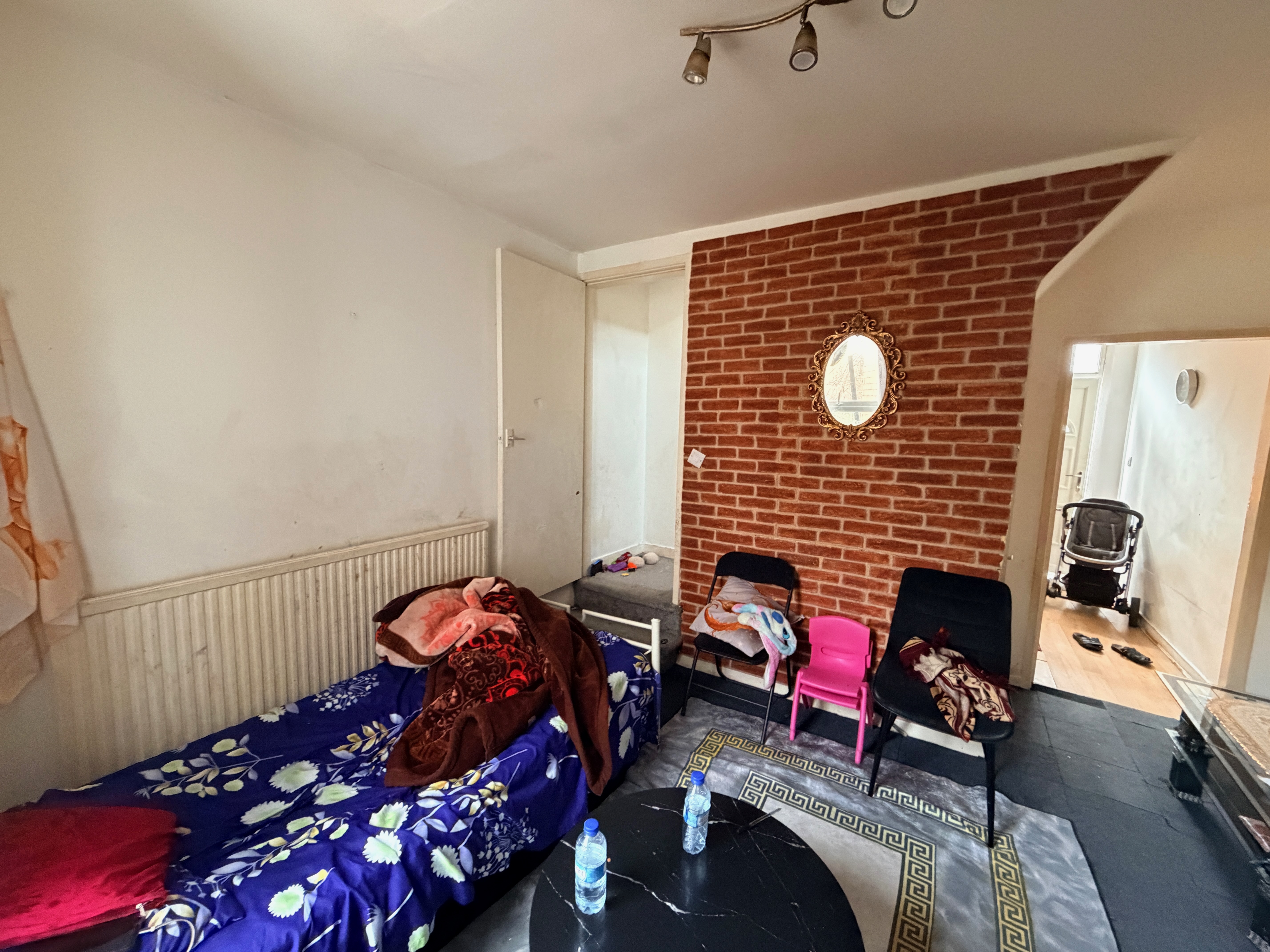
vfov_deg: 85.7
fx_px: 514
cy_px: 476
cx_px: 635
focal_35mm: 14
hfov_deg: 102.1
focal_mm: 2.22
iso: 800
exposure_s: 1/60
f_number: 2.2
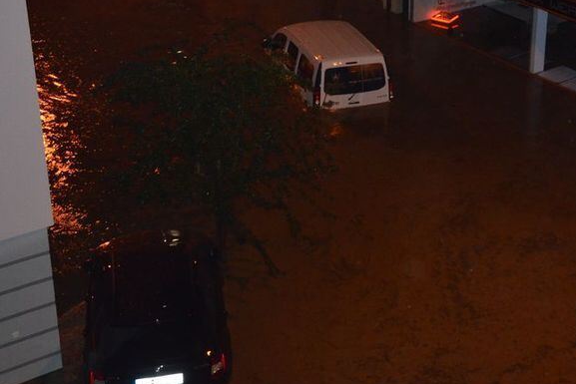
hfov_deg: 28.6
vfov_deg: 19.4
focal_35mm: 70
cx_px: 401
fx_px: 1120
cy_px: 111
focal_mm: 30
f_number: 4.2
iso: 3200
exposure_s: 1/60
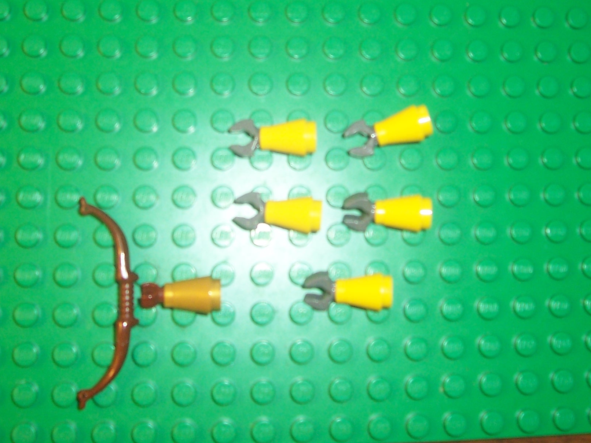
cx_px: 301
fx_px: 922
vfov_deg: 26.6
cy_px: 95
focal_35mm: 54
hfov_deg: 35.5
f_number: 2.7
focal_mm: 5.6
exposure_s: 1/60
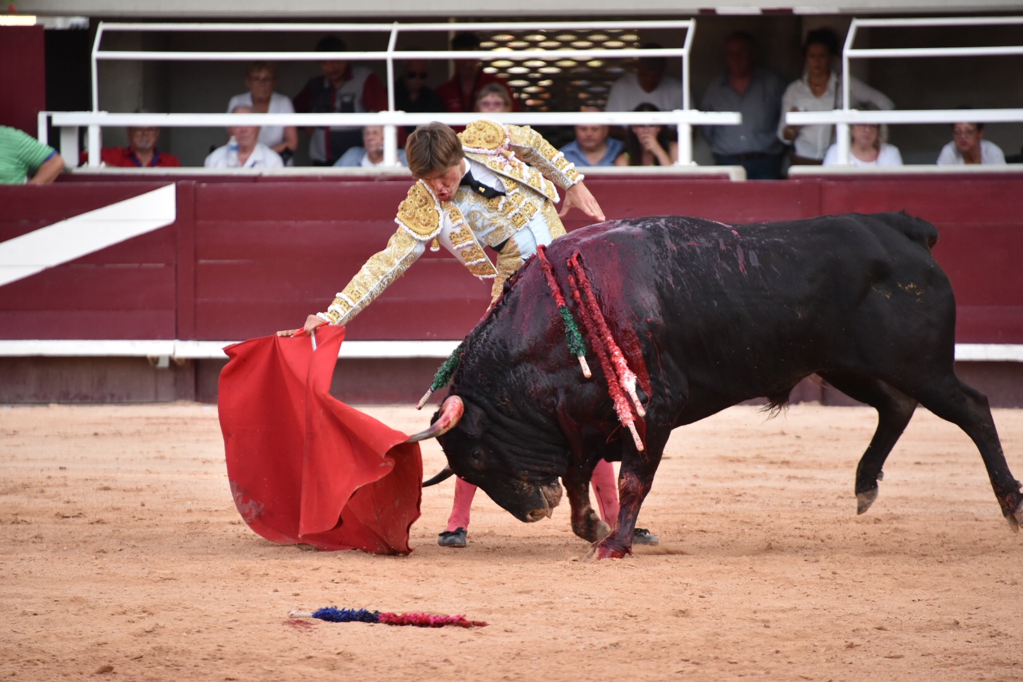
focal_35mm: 300
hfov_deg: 6.9
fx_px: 8524
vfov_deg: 4.6
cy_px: 341
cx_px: 512
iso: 2000
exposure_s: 1/1000
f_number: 5.6
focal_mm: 300
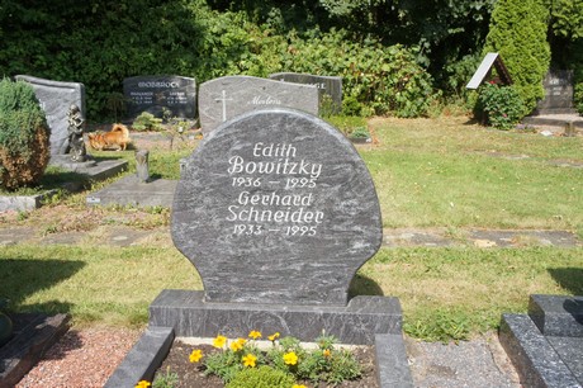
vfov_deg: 34.2
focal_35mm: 39
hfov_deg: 49.6
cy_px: 194
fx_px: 631
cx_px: 292
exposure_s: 1/250
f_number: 8
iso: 200
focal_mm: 26
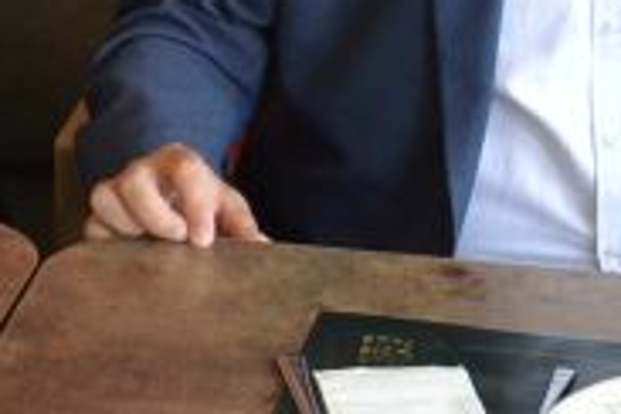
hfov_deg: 12.9
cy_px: -428
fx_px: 2743
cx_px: 363
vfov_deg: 8.2
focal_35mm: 159
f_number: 3.5
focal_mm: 18
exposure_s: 1/60
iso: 560
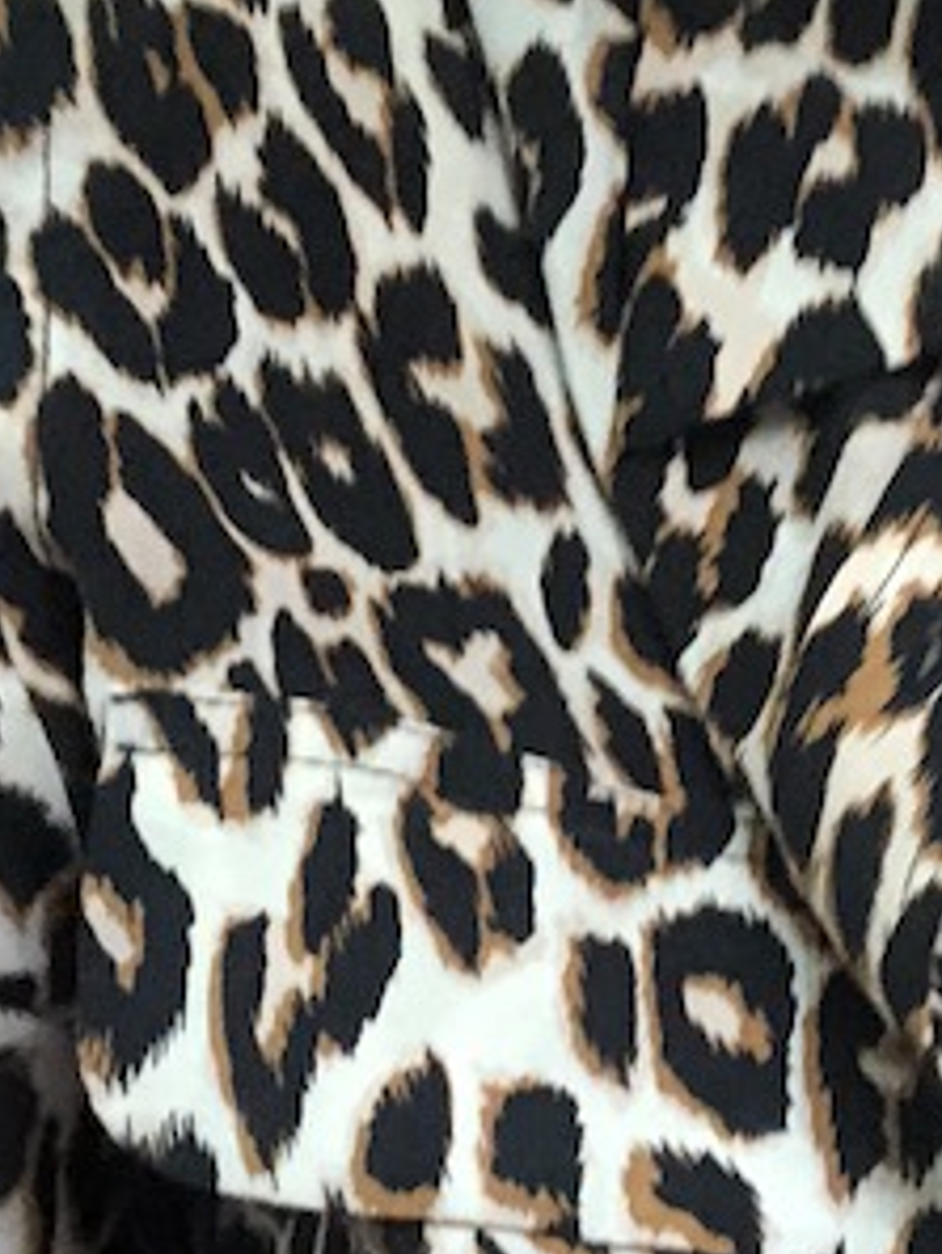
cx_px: 710
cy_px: 564
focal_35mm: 86
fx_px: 3118
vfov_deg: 22.7
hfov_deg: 17.1
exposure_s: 1/30
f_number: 2.2
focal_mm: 2.87
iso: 400
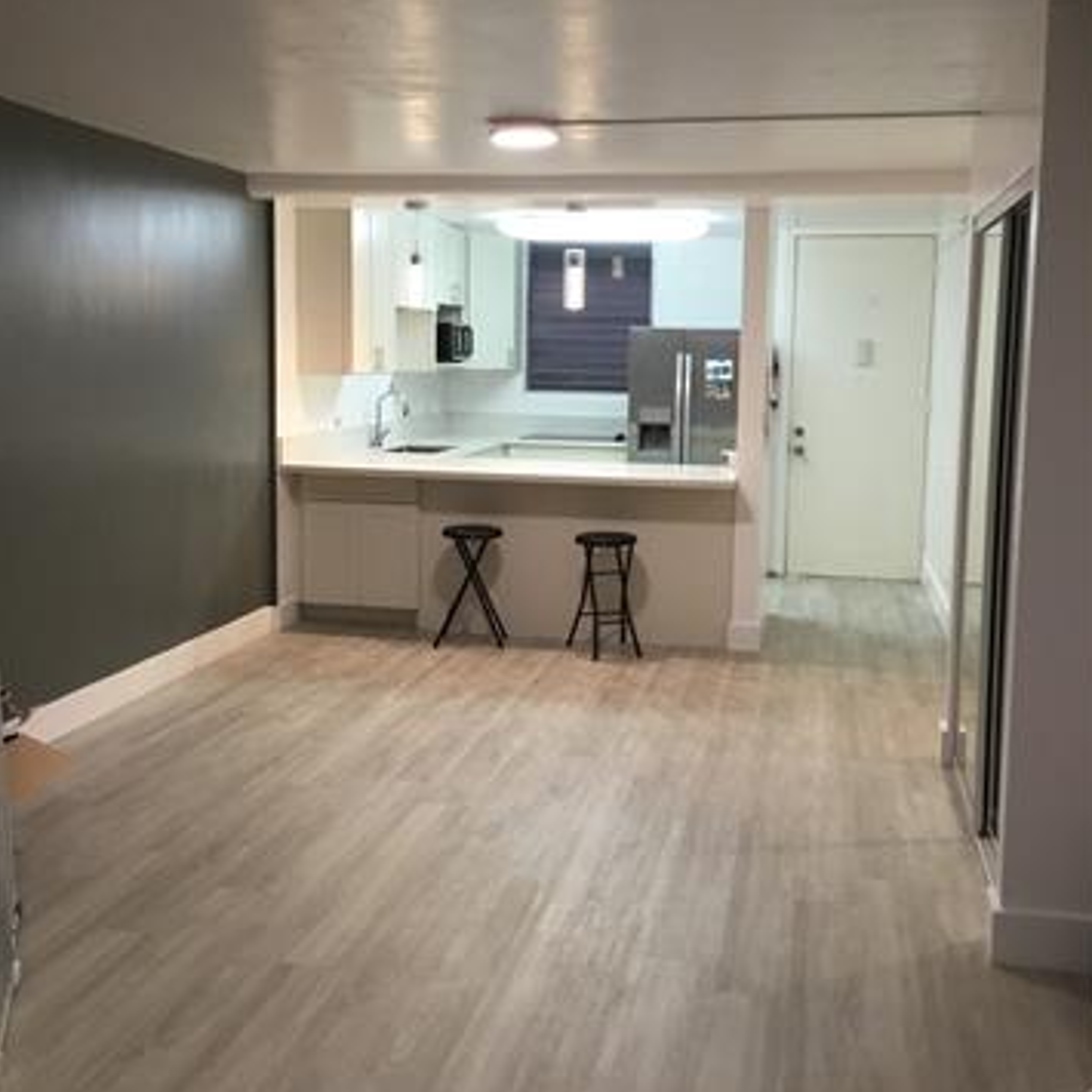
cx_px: 551
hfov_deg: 44.9
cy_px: 486
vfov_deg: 44.9
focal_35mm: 37
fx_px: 1321
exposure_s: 1/30
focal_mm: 3.3
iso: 100
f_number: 2.4
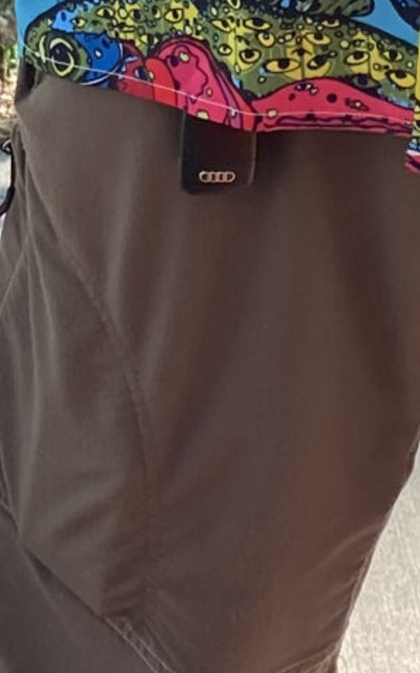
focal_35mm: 148
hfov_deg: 8.8
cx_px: 459
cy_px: -560
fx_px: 2711
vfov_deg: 12.8
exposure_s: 1/180
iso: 32
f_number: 1.8
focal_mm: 4.25
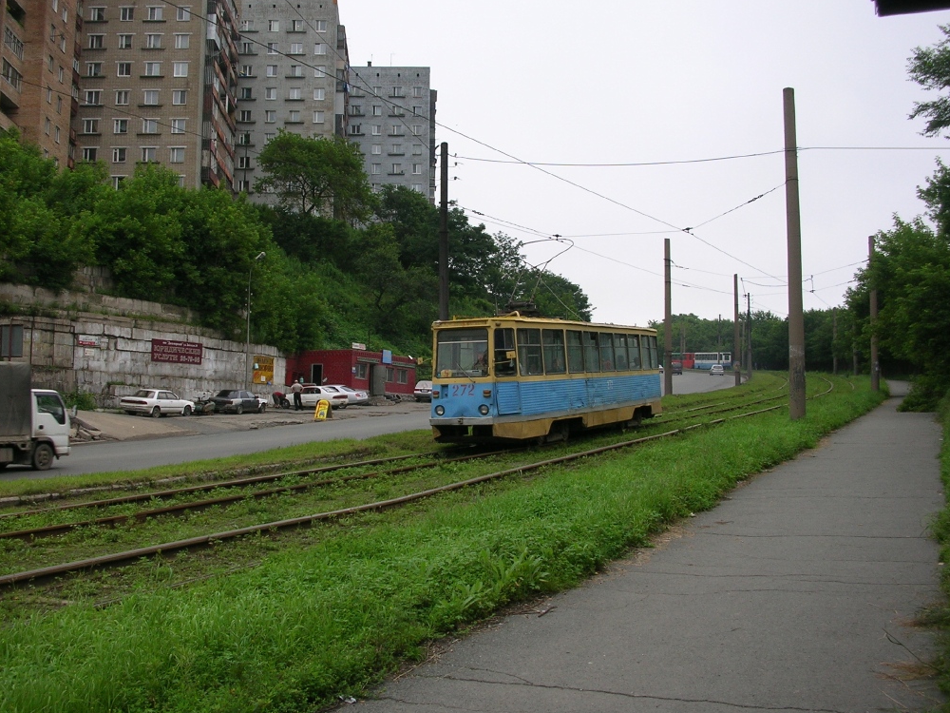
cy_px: 328
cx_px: 415
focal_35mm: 42
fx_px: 1153
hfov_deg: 44.7
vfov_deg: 34.3
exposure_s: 1/224
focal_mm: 5.8
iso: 50
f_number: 3
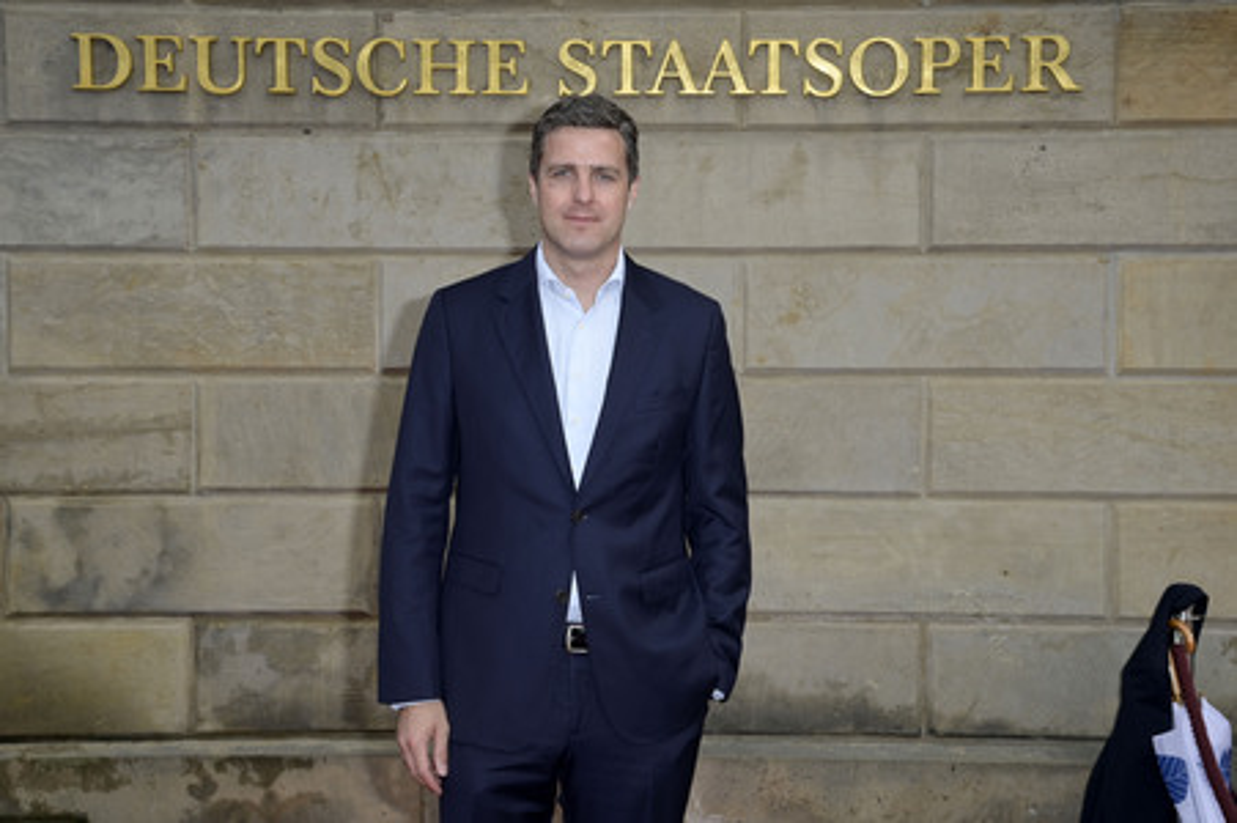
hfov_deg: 38.2
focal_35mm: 52
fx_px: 1785
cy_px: 412
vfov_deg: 26.0
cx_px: 618
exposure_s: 1/250
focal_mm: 52
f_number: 11
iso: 400
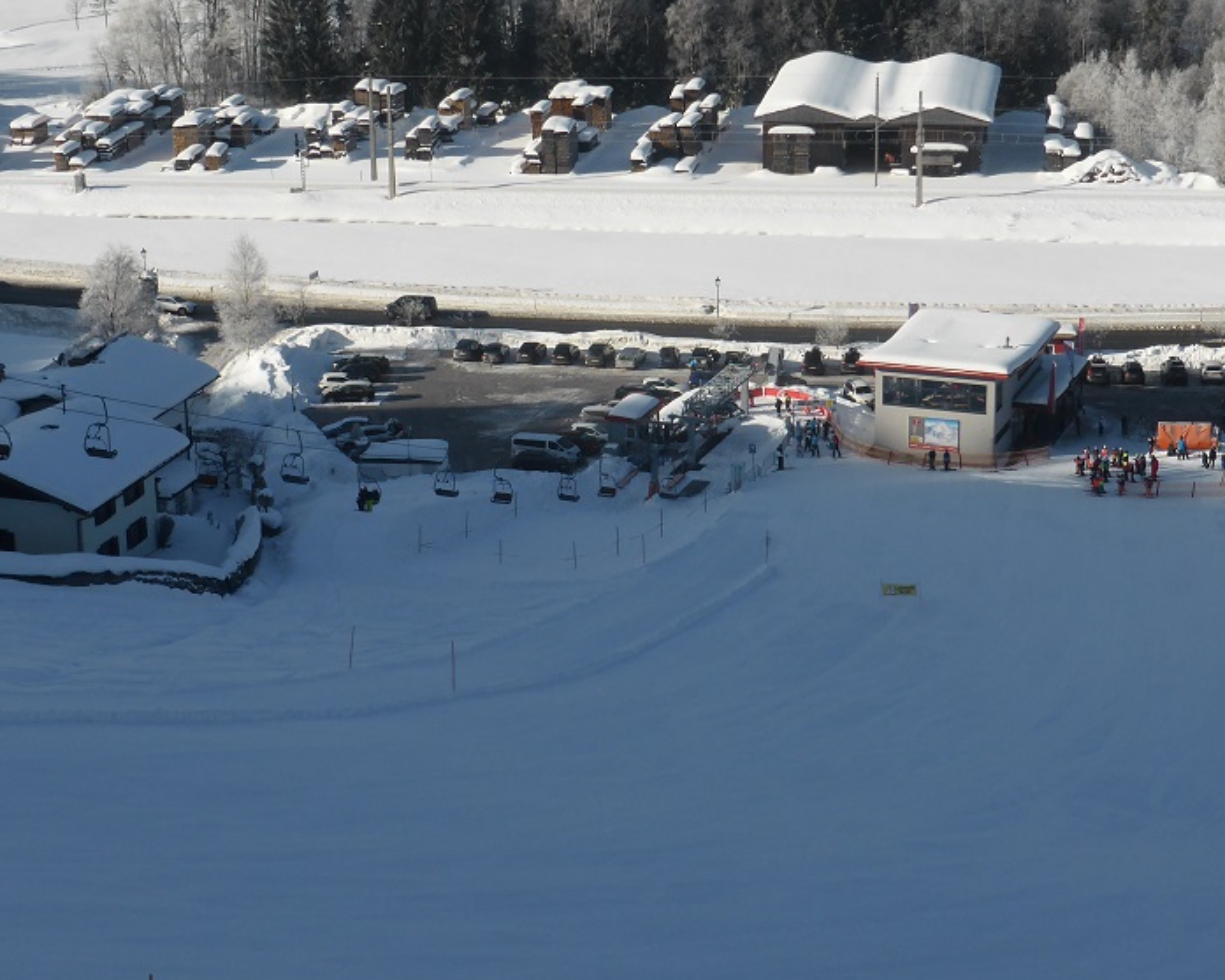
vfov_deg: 20.1
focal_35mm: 76
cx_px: 645
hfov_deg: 25.1
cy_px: 386
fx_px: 2756
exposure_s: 1/1000
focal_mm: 9
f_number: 4.4
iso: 100
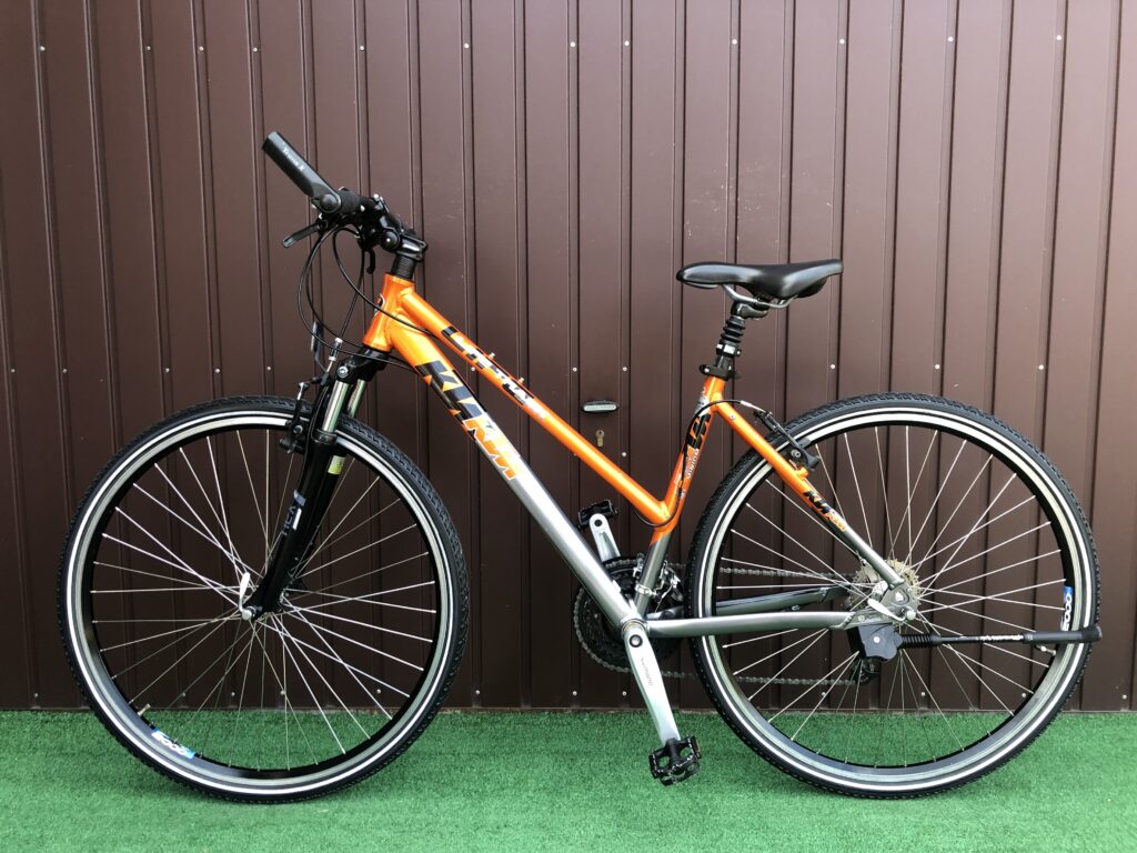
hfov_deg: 63.4
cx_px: 568
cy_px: 426
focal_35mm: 28
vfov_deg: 49.7
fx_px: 920
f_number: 1.8
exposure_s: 1/40
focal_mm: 3.99
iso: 25
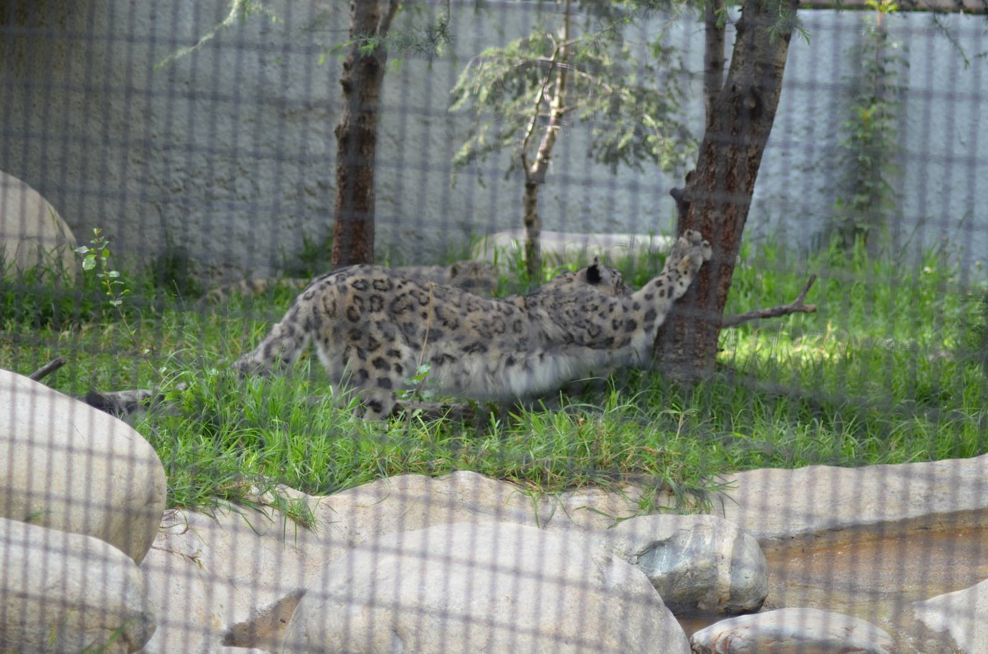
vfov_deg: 13.0
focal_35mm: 105
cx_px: 494
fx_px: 2876
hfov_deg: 19.5
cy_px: 327
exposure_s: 1/640
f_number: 4
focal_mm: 70
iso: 800
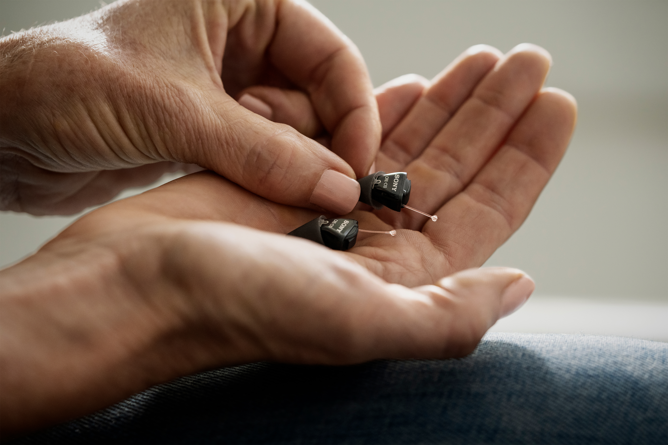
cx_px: 334
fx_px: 1670
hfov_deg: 22.6
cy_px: 222
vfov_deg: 15.2
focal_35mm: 90
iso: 1600
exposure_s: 1/250
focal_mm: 90
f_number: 4
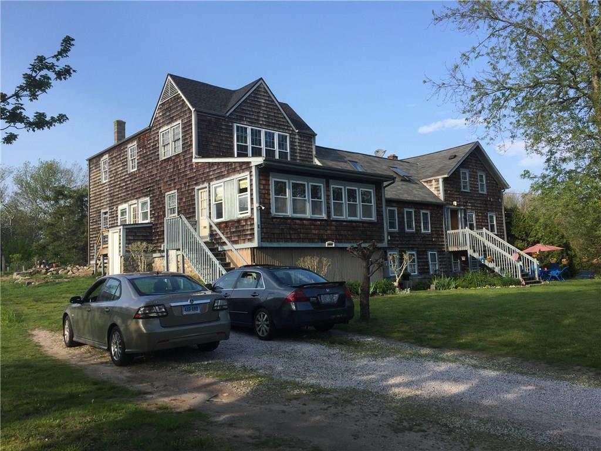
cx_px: 300
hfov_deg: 61.7
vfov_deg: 48.2
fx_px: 503
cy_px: 226
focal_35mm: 29
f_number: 2.2
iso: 32
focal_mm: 4.15
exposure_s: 1/942
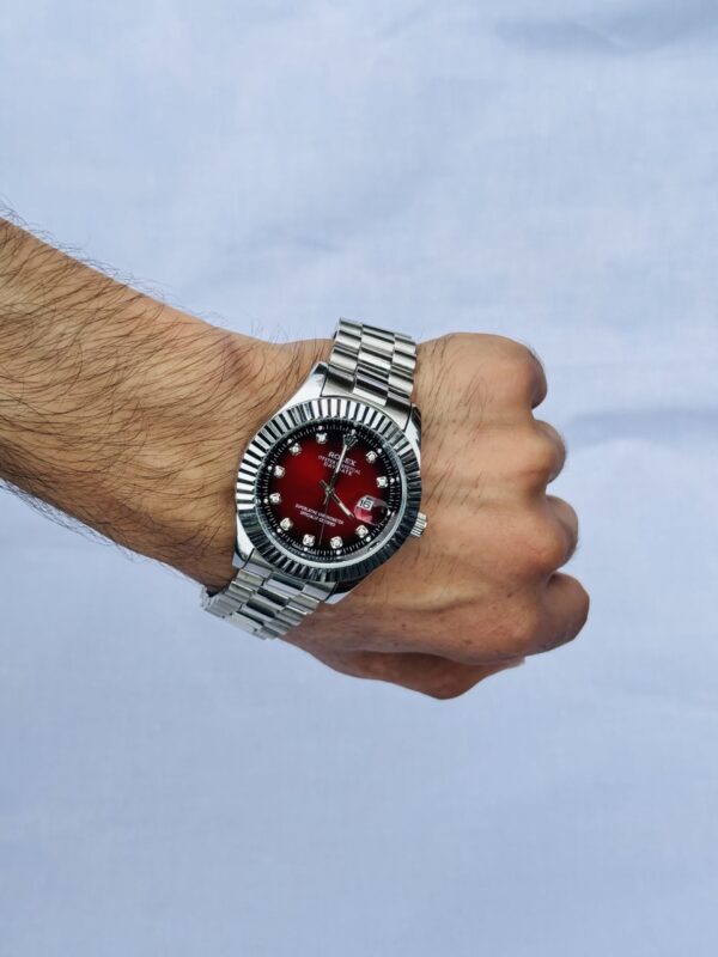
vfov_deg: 39.7
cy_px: 478
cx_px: 359
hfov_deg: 30.3
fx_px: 1327
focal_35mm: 48
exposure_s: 1/1458
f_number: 1.78
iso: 64
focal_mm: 6.76
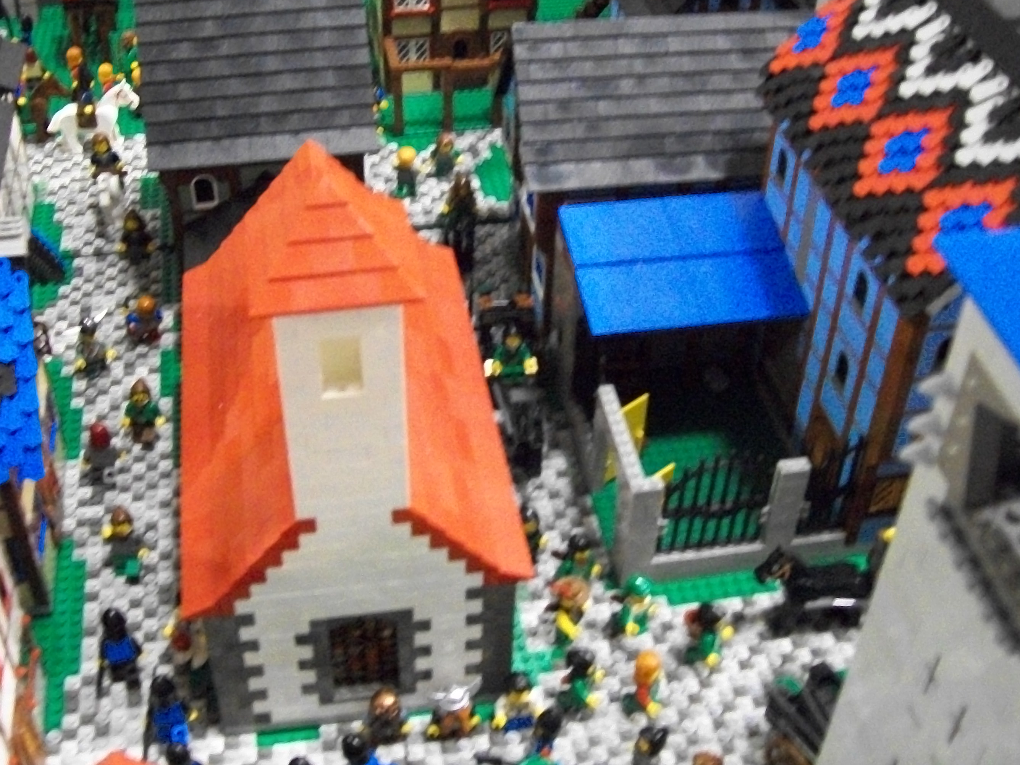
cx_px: 470
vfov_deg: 32.8
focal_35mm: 44
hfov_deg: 42.9
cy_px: 322
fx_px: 1296
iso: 640
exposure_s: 1/20
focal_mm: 6
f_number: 2.7
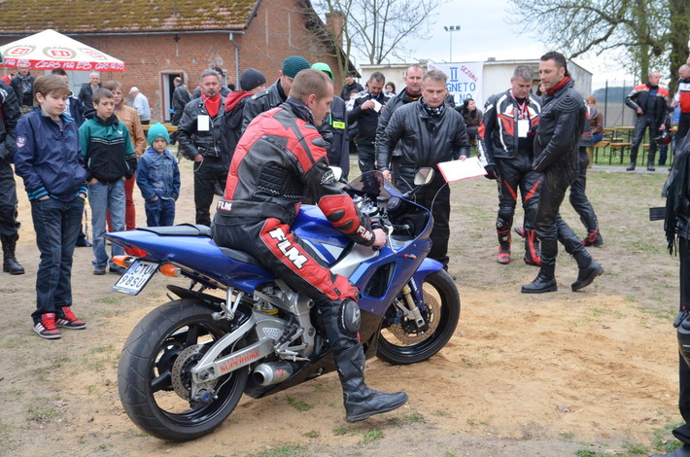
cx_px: 345
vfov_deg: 27.9
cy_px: 228
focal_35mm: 48
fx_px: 918
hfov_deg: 41.2
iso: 1600
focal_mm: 32
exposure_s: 1/250
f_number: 8
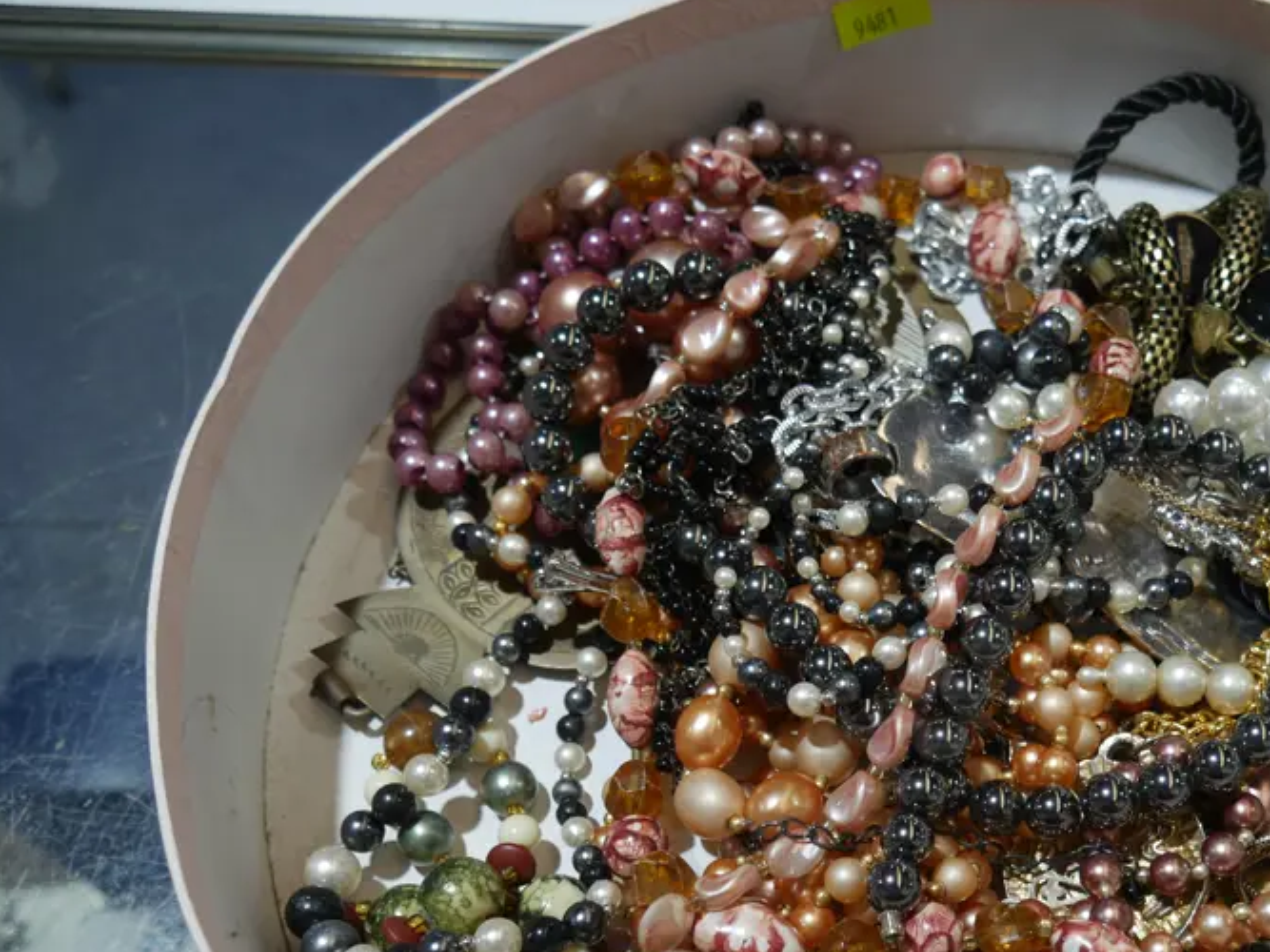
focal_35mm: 43
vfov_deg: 33.0
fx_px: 1577
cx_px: 950
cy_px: 700
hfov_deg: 42.5
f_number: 3.5
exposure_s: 1/100
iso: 200
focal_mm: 14
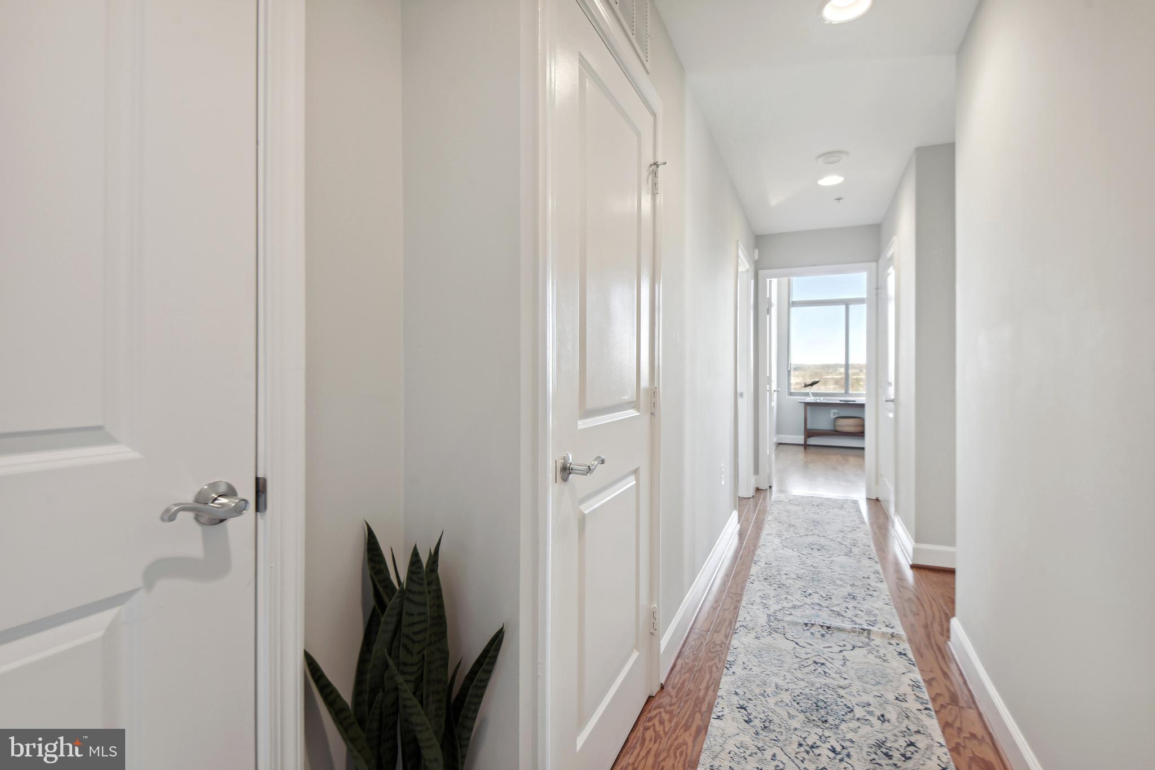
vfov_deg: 73.7
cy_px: 385
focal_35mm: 16
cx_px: 578
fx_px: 513
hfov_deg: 96.7
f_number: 8
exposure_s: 1/10
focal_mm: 16
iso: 200
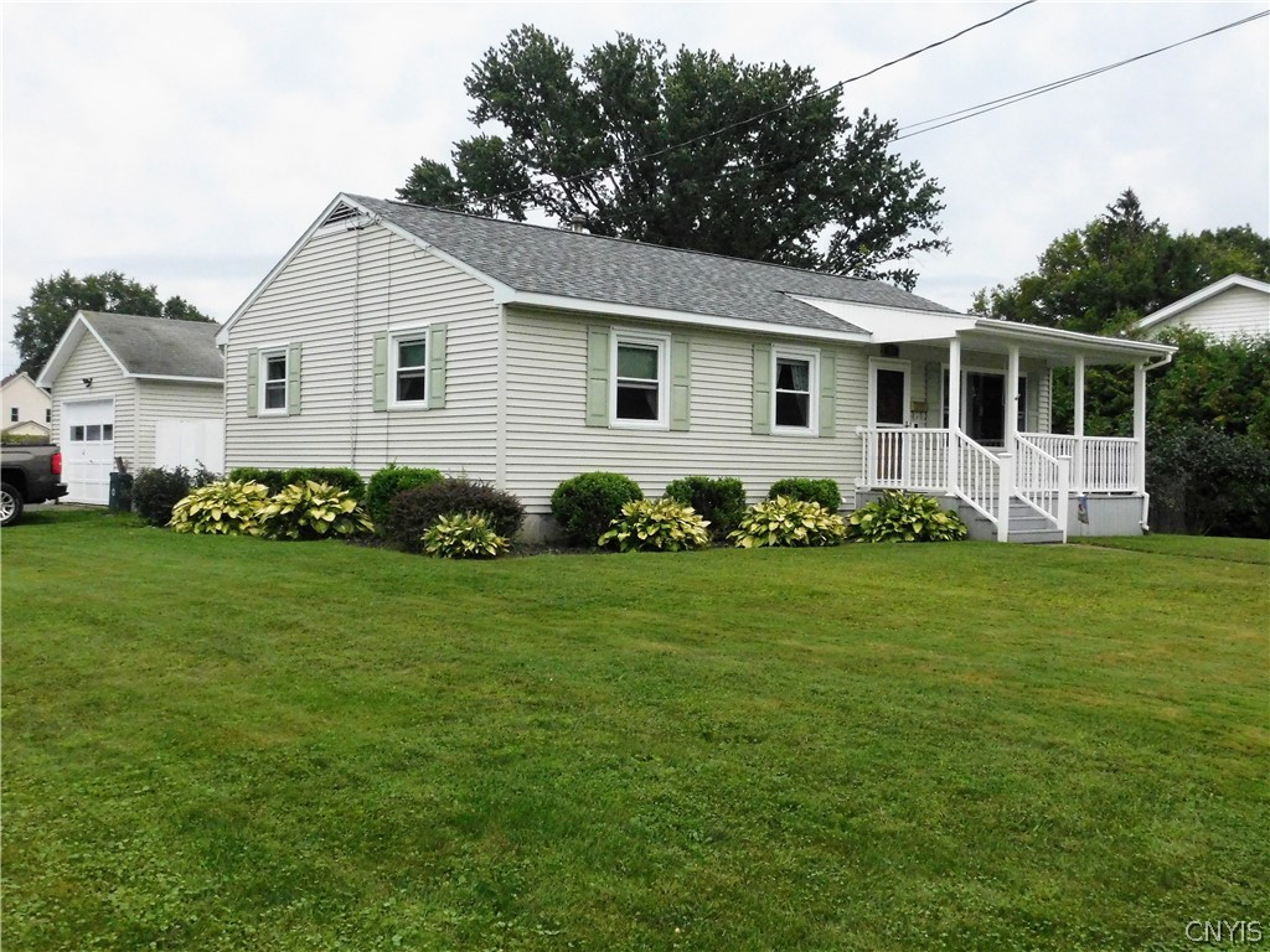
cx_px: 635
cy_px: 476
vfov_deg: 39.7
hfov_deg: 51.4
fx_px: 1321
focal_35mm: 36
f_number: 7
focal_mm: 6.3
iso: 800
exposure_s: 1/800
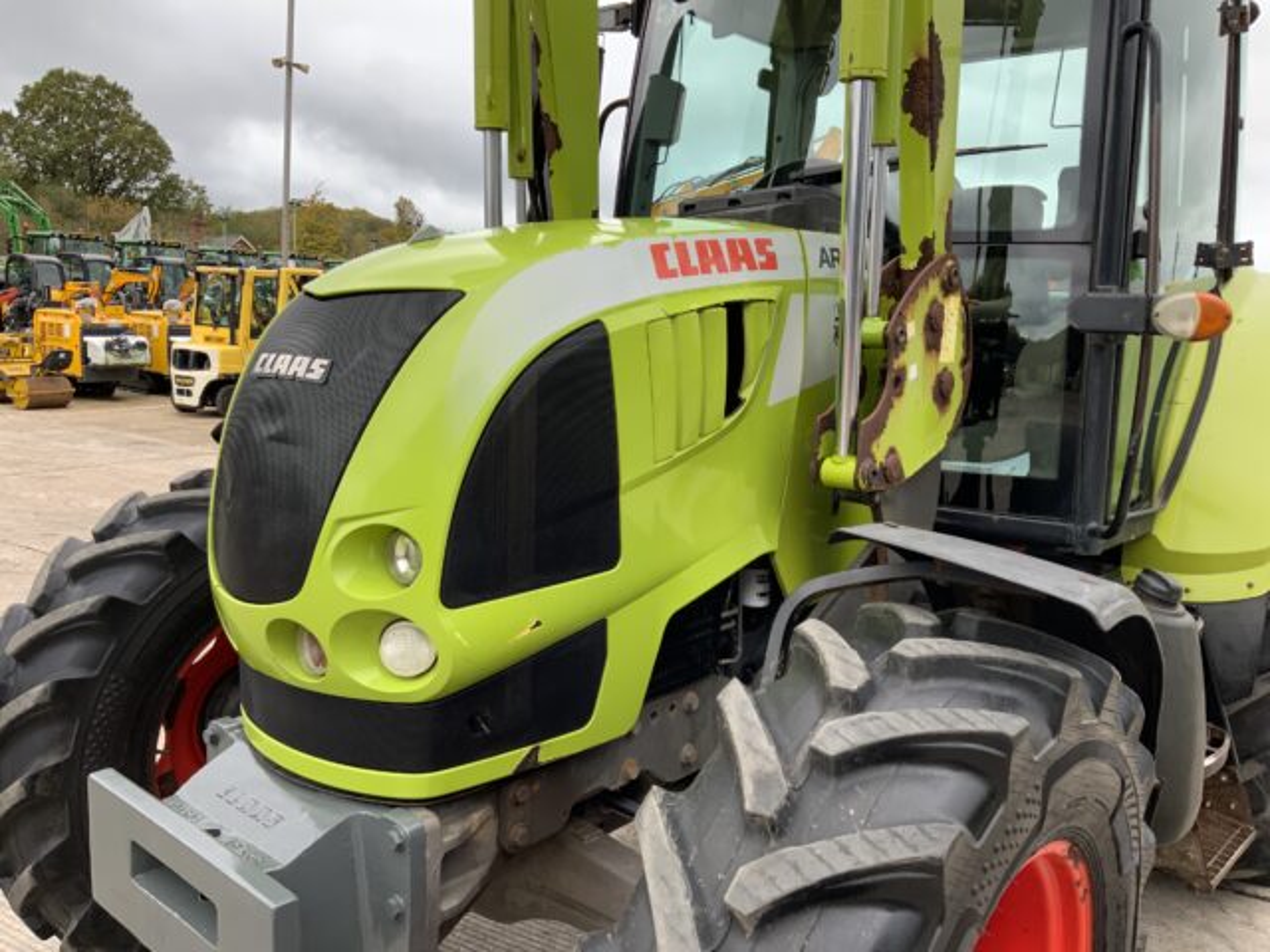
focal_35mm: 29
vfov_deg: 48.2
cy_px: 476
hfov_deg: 61.7
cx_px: 635
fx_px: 1064
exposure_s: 1/180
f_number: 1.8
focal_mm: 3
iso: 16
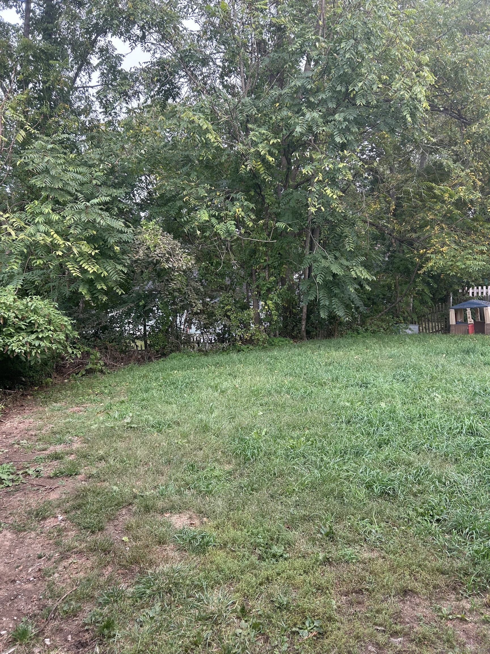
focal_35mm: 26
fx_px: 491
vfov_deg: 67.3
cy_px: 327
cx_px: 245
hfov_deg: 53.1
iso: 50
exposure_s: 1/163
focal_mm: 5.7
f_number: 1.5
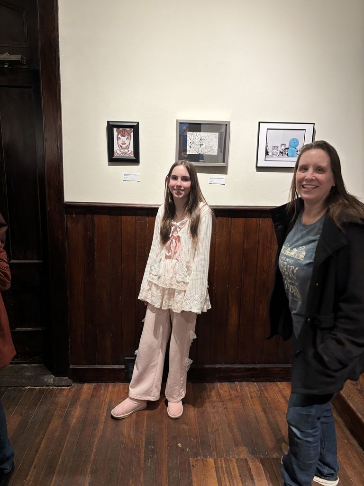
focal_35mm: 26
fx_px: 365
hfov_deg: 53.1
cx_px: 182
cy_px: 243
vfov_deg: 67.3
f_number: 1.6
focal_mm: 5.96
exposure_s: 1/60
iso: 160
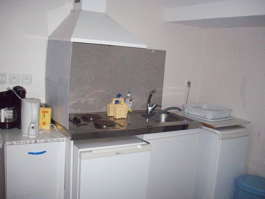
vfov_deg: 37.7
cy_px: 98
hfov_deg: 49.0
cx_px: 134
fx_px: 291
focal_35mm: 38
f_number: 2.8
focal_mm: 6.2
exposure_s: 1/128
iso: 400
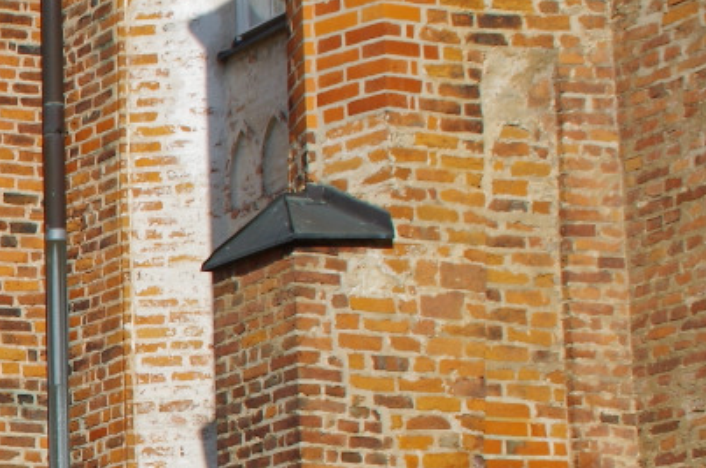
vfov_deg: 8.0
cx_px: -611
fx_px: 3327
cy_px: 573
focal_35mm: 170
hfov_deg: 11.2
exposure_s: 1/160
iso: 100
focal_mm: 28
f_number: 14
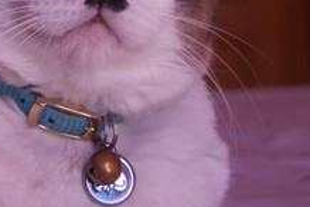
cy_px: -1
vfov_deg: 9.9
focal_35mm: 137
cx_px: 61
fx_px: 1180
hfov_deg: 14.9
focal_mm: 40
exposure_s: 1/60
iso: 320
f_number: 5
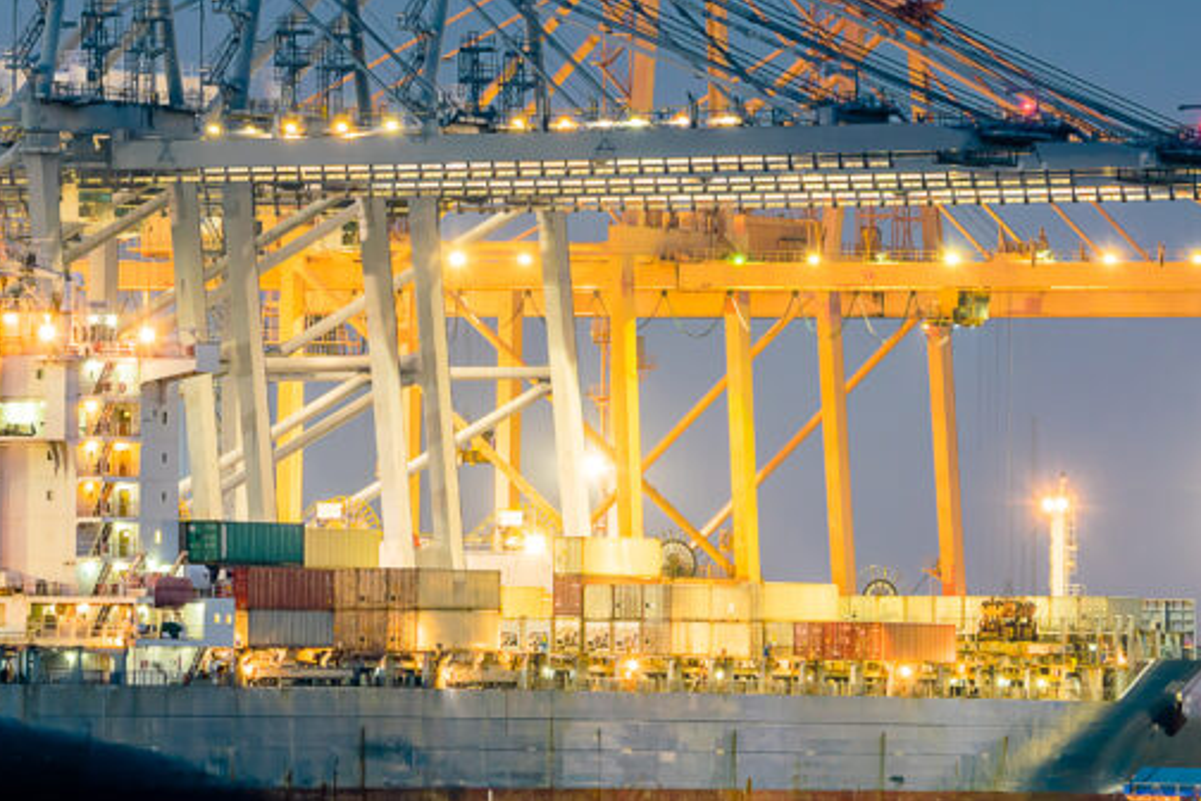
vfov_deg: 3.0
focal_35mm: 457
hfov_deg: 4.5
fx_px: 15245
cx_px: 441
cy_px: 292
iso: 100
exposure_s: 4
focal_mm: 150
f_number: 11
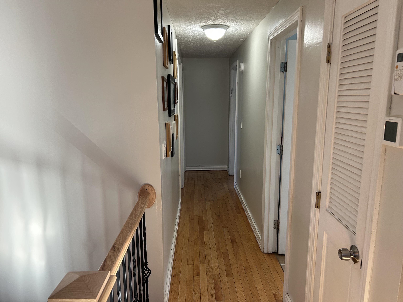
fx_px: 303
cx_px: 202
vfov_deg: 53.1
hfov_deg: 67.3
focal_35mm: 26
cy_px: 151
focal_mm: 5.7
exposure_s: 1/120
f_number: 1.5
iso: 80
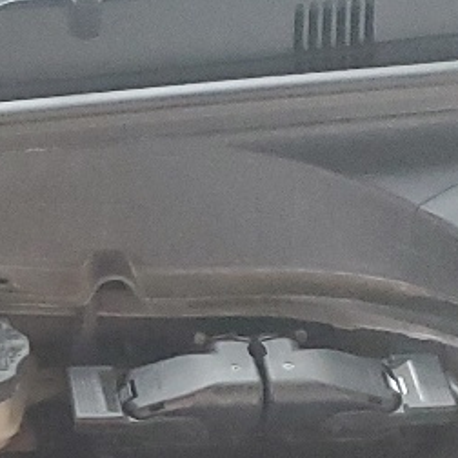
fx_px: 2185
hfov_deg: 11.3
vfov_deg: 11.6
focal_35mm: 146
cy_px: 592
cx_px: -300
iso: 361
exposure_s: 1/40
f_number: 1.5
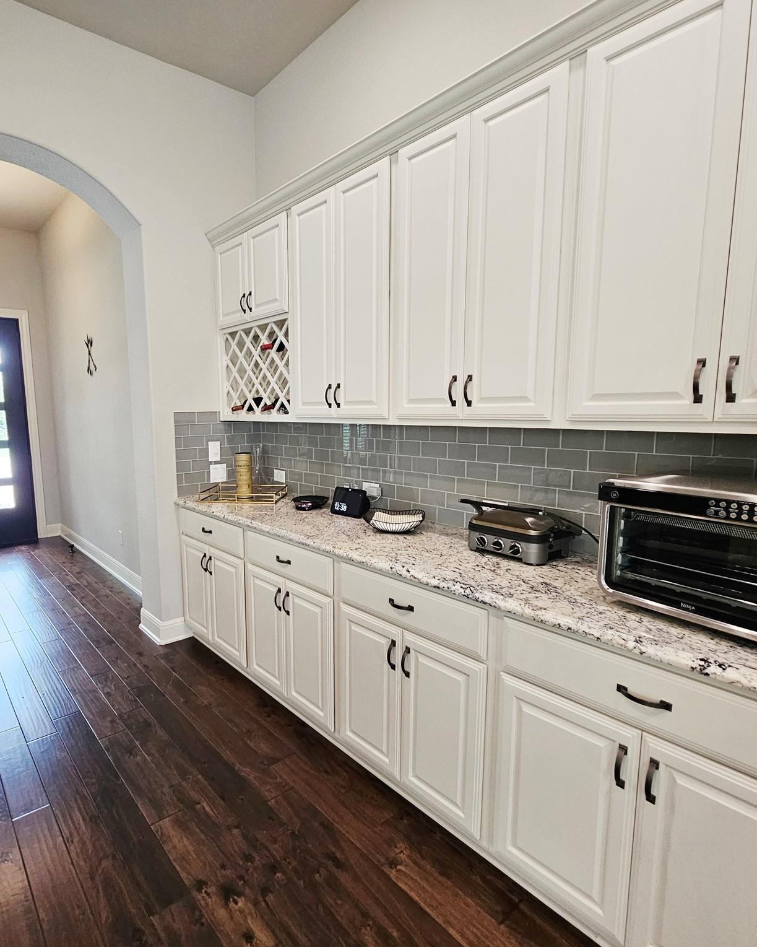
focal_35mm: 17
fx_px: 476
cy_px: 473
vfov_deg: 89.6
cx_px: 296
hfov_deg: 76.0
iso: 200
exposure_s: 1/60
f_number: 2.2
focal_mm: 2.2
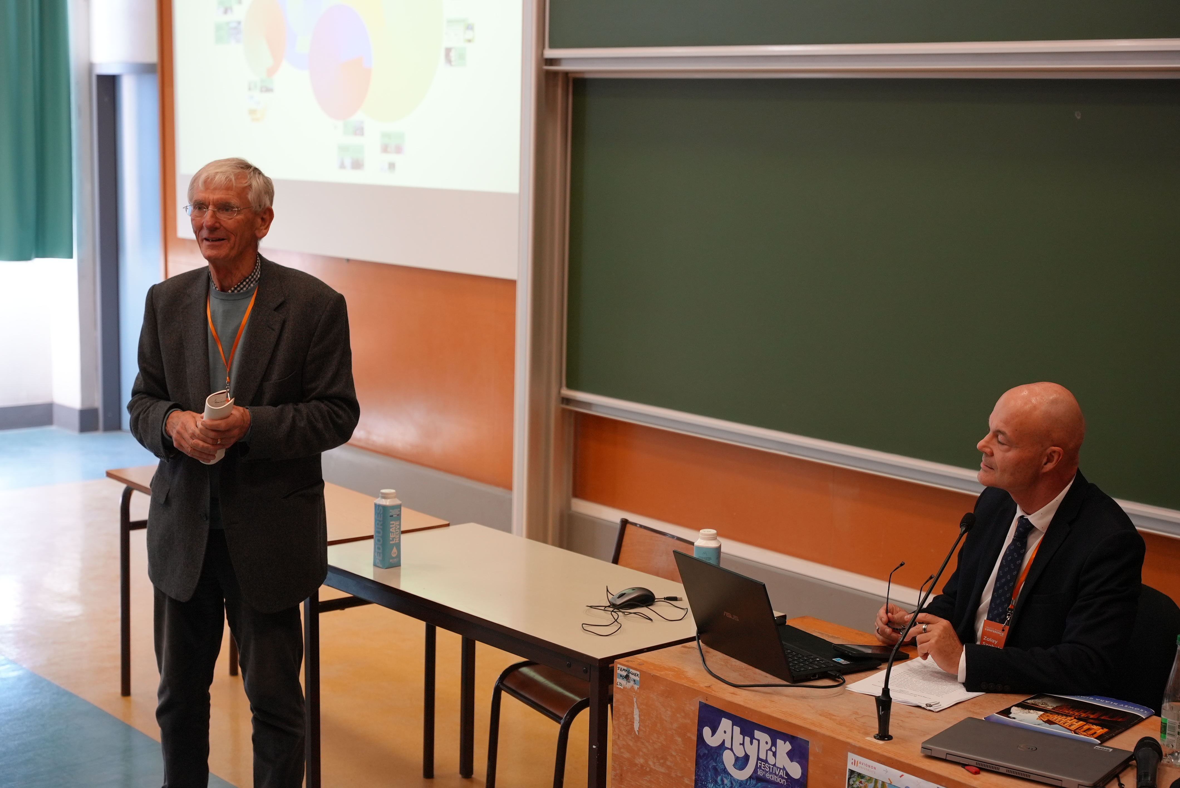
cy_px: 394
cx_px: 590
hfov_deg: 37.4
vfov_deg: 25.5
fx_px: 1741
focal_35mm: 53
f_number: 4
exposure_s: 1/160
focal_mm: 53.1
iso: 1600
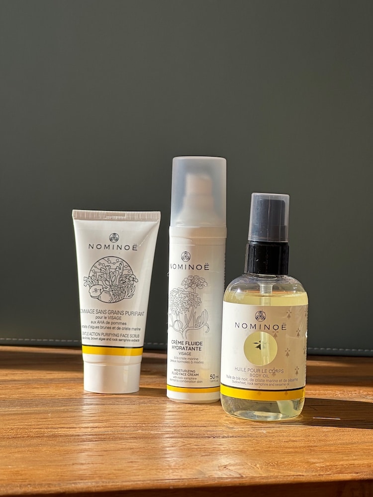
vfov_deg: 25.3
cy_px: 248
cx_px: 186
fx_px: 1106
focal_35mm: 77
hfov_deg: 19.1
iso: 32
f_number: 2.8
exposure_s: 1/341
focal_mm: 9
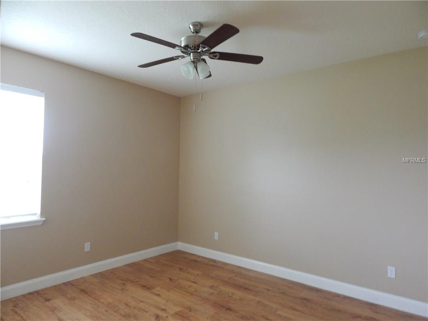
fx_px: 272
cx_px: 214
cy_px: 160
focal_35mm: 22
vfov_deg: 61.1
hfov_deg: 76.4
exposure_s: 1/20
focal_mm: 4
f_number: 3
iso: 400
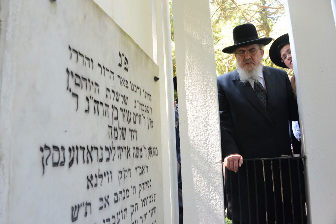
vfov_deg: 46.4
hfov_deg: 65.5
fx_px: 261
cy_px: 112
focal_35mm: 28
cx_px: 168
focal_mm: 28
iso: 2000
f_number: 6.3
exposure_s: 1/100
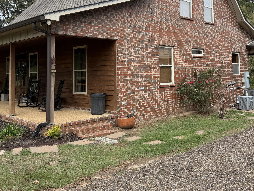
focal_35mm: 38
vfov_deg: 37.2
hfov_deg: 48.9
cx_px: 138
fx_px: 279
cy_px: 59
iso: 100
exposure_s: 1/2232
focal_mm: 6.76
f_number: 1.78
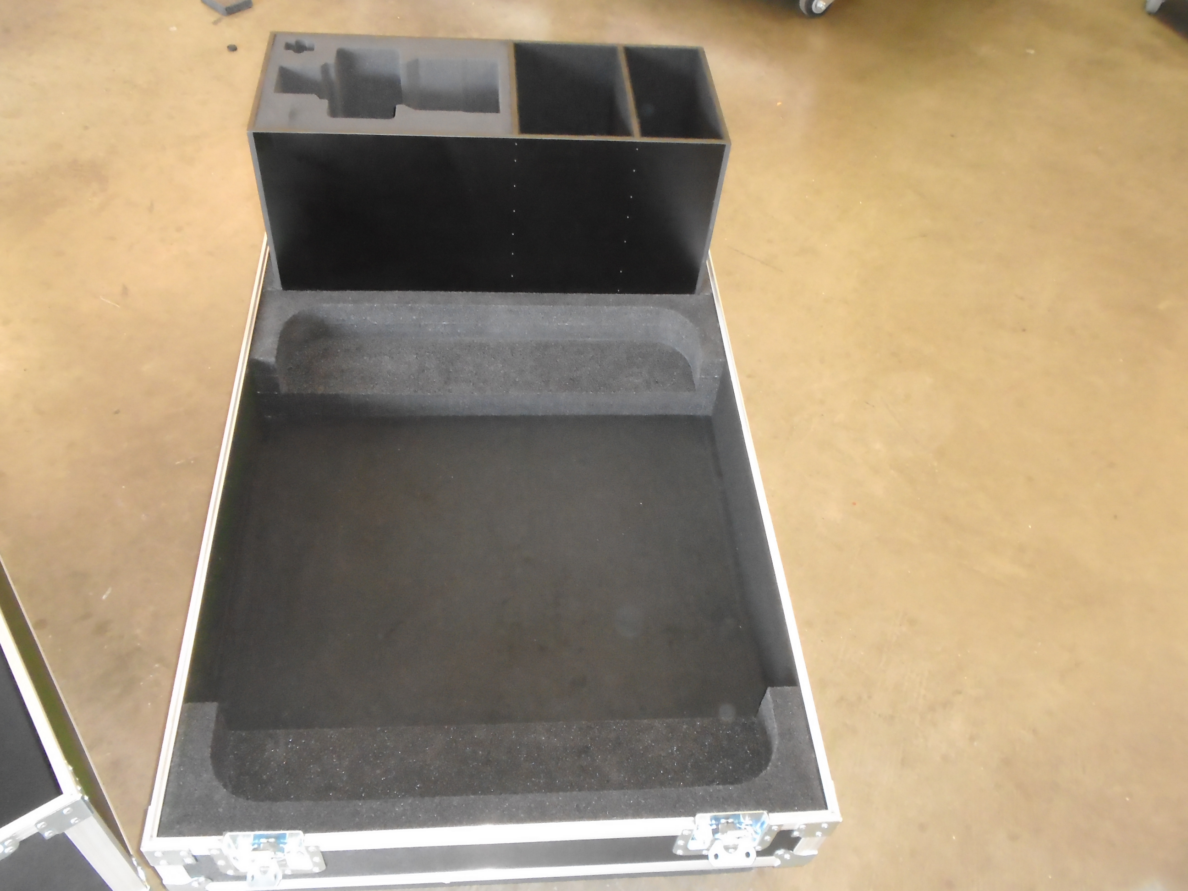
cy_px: 446
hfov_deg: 58.4
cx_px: 594
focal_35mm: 31
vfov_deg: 45.4
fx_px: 1064
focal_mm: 5.5
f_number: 3.5
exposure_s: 1/40
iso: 640
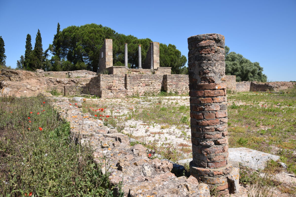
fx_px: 222
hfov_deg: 67.4
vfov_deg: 47.9
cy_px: 98
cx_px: 148
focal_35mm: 27
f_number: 8
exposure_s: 1/250
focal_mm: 18
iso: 100
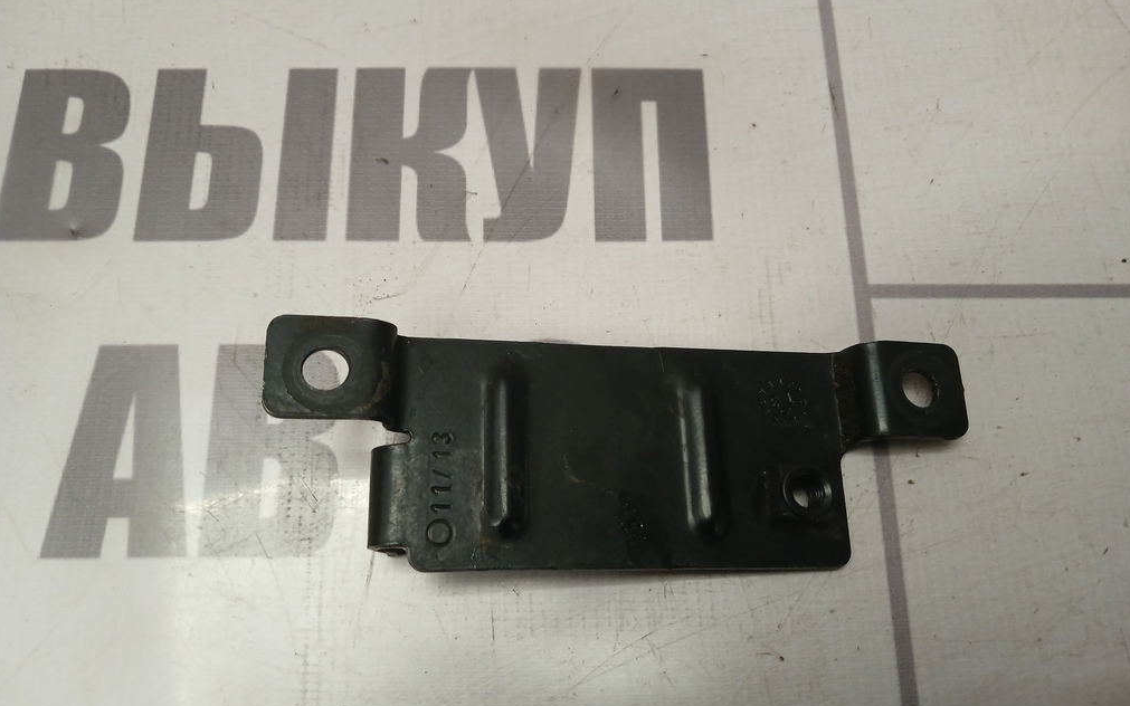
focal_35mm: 29
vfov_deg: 43.1
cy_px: 363
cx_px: 569
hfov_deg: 64.6
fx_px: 893
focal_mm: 4
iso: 125
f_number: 1.8
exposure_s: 1/50
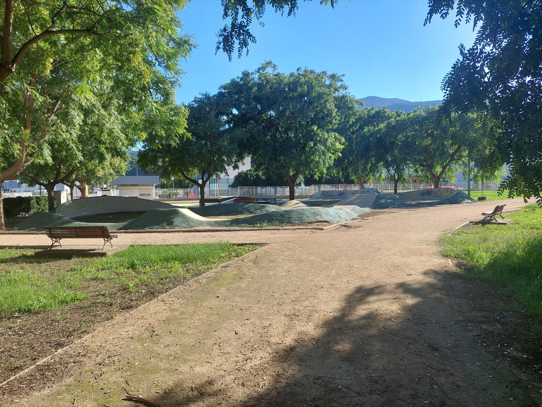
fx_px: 391
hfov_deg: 69.4
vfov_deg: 54.9
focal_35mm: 25
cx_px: 271
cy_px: 204
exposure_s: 1/838
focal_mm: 5.23
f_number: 1.8
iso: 40
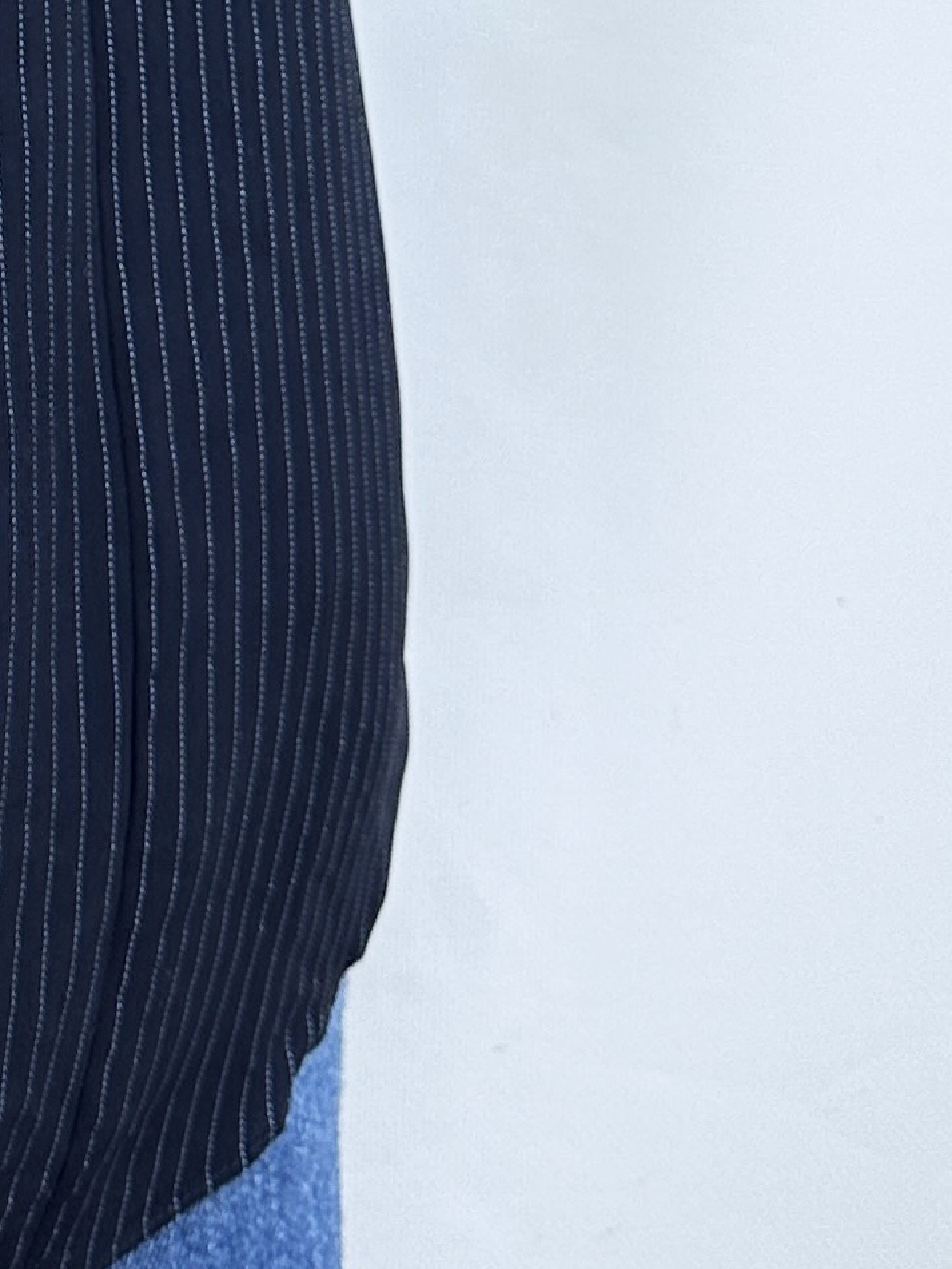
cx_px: -419
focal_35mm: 90
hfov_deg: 15.3
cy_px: -828
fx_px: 3299
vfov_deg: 18.4
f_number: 1.78
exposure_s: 1/797
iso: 80
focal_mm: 6.86
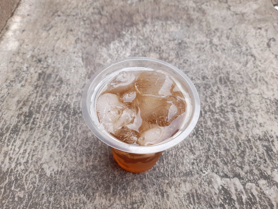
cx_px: 139
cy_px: 104
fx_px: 201
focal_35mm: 25
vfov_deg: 54.9
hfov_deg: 69.4
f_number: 2
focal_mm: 4.6
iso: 20
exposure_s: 1/139
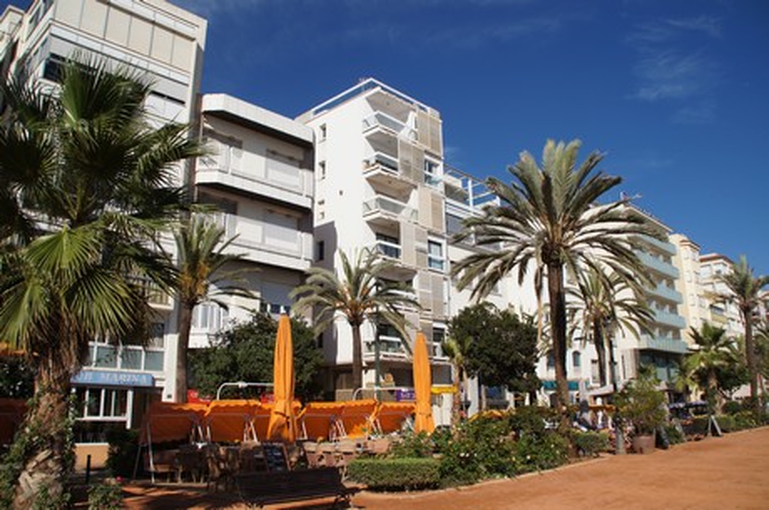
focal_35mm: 27
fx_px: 576
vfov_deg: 47.8
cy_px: 255
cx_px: 384
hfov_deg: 67.5
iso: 100
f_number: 6.3
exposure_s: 1/1000
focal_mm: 18
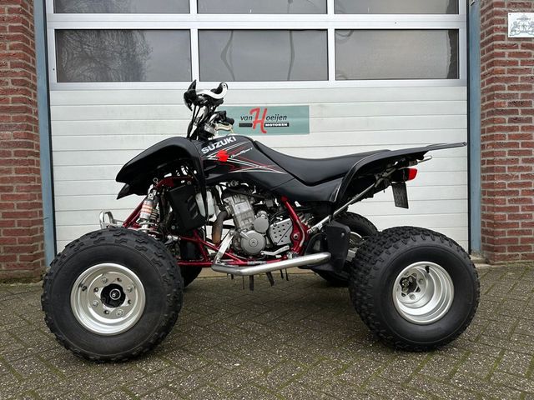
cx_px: 267
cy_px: 200
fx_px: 370
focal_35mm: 24
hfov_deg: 71.6
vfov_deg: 56.8
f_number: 1.78
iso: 80
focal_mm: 6.86
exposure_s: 1/319
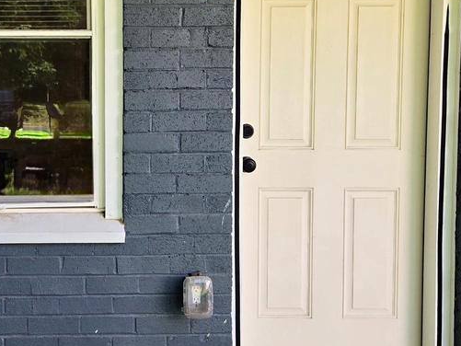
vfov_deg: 30.9
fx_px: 626
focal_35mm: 47
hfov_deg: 39.0
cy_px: 149
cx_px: 97
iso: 40
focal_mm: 5.4
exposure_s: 1/182
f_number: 1.8
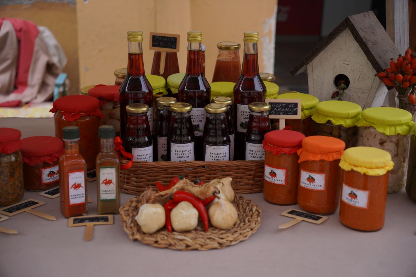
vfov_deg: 27.7
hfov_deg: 40.5
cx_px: 208
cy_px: 138
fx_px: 563
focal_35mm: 49
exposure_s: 1/200
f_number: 3.2
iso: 100
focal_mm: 32.5
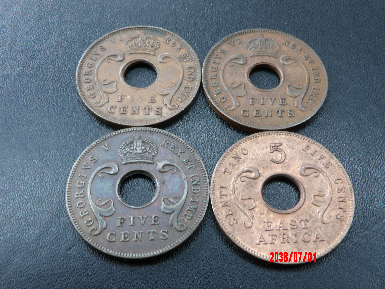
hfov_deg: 44.8
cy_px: 144
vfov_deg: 34.3
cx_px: 192
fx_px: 467
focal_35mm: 42
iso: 200
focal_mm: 7.6
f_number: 4.9
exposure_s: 1/16
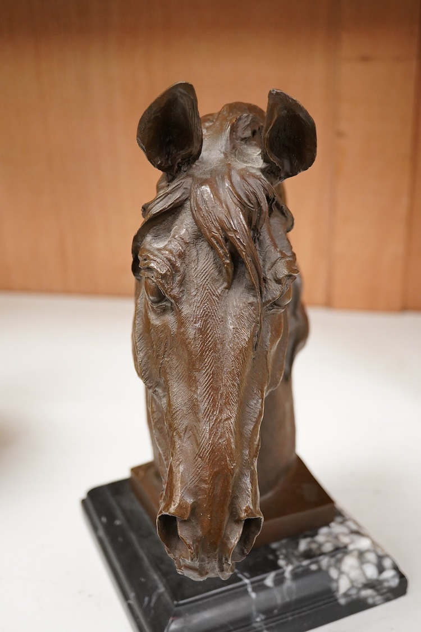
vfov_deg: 43.6
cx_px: 210
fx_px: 789
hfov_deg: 29.9
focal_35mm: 45
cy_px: 316
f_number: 5.6
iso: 2500
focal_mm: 30
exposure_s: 1/160
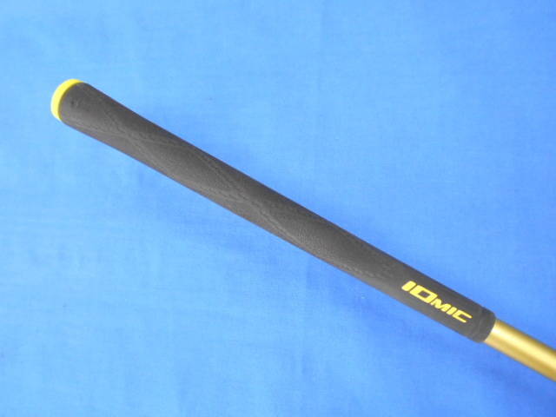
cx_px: 278
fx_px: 418
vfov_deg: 53.1
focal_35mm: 26
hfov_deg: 67.3
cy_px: 208
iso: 320
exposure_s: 1/30
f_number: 3.2
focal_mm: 4.6
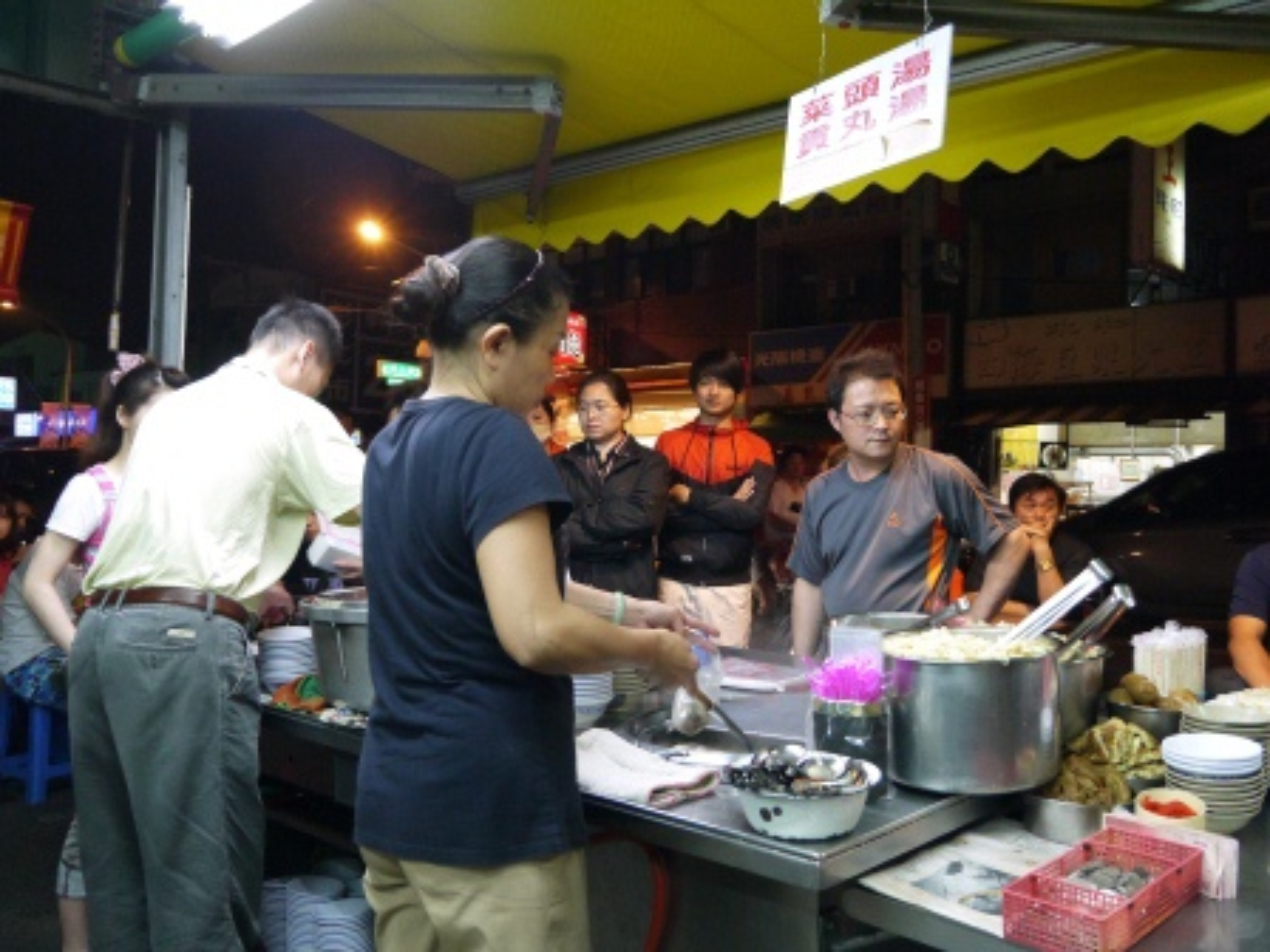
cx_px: 635
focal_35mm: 34
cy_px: 476
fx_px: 1247
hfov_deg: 54.0
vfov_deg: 41.8
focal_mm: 17
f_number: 4
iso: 1250
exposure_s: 1/60
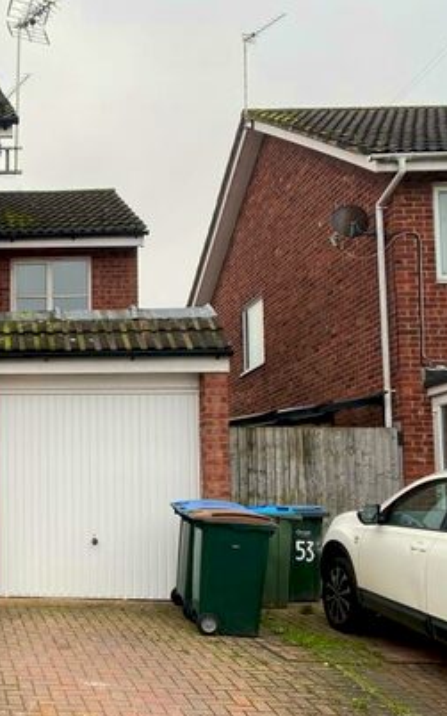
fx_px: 936
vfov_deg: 41.5
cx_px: -134
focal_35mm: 48
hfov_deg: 23.7
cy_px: 453
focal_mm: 4.25
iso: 32
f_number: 1.8
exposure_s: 1/122
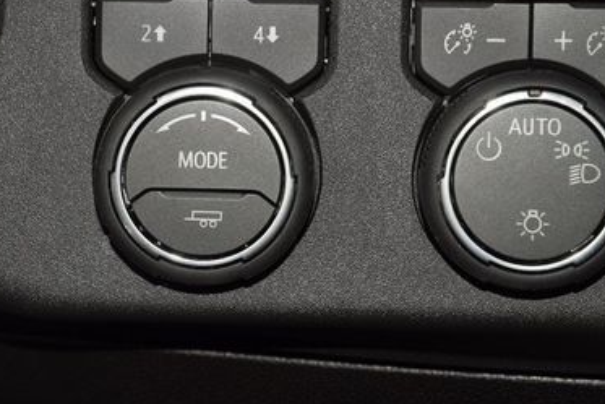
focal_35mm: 180
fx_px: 3026
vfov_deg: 7.6
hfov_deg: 11.4
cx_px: 211
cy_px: 142
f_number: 8
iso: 100
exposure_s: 1/125
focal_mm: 70
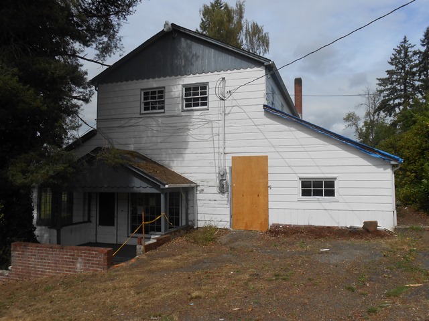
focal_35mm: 26
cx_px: 214
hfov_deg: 67.3
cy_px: 160
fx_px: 322
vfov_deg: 53.1
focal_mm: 4.6
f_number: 3.5
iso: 80
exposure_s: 1/1500
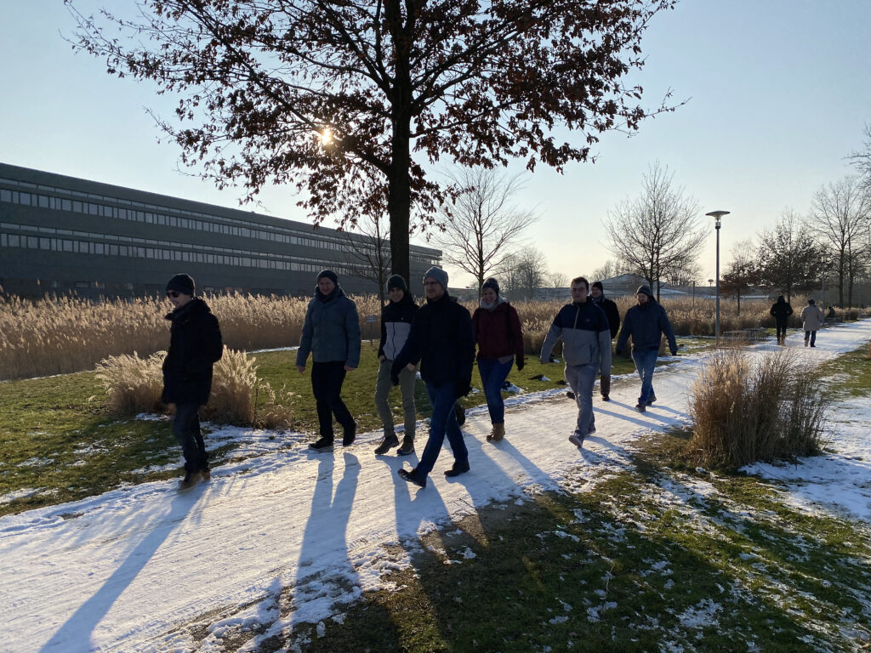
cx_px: 436
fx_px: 654
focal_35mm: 26
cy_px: 326
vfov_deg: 53.1
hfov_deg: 67.3
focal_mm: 4.25
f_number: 1.8
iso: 32
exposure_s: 1/6061
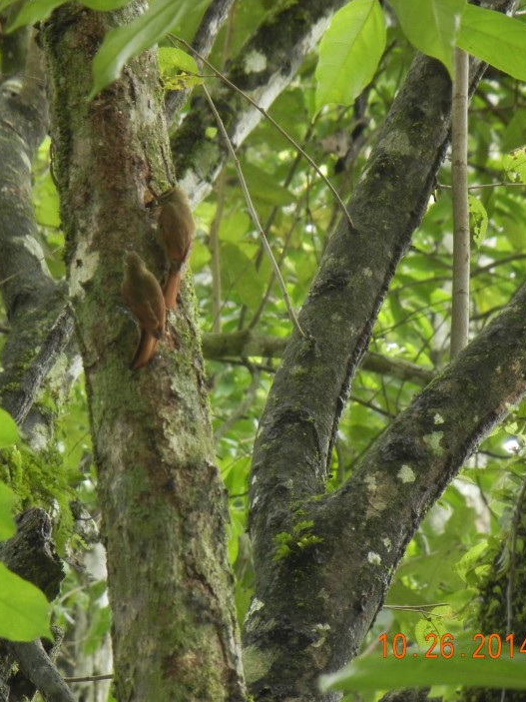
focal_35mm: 437
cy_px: 343
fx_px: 8856
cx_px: 180
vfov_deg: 4.5
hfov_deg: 3.4
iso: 409
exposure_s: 1/60.7
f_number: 5.6
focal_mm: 54
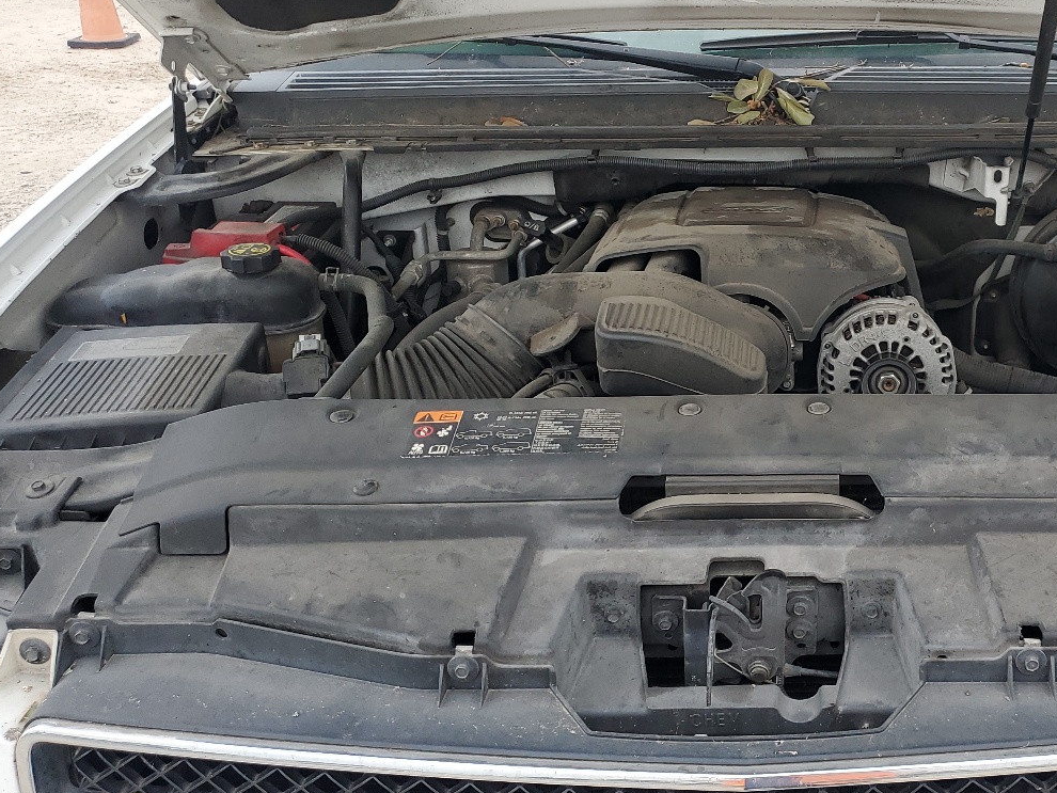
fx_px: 1283
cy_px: 337
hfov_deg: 43.7
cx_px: 761
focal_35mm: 42
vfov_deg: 34.3
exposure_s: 1/156
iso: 50
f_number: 1.5
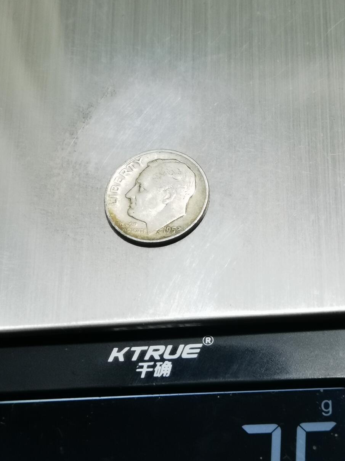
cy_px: 196
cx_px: 178
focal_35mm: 88
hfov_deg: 16.8
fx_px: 1170
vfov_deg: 22.2
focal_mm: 6.67
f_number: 1.9
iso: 125
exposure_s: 1/100
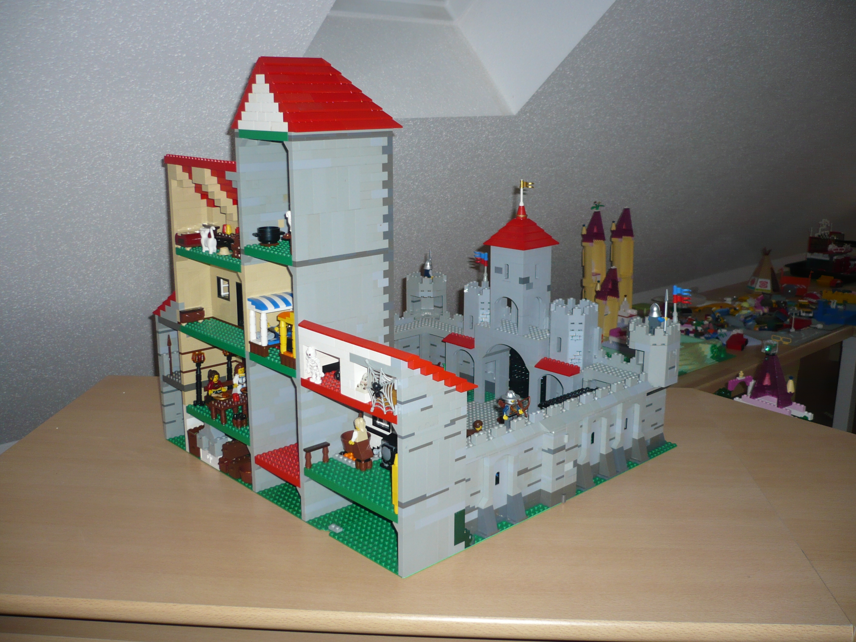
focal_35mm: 35
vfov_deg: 40.7
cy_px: 321
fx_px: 865
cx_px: 428
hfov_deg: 52.6
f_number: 2.8
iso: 100
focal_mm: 5.8
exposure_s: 1/30
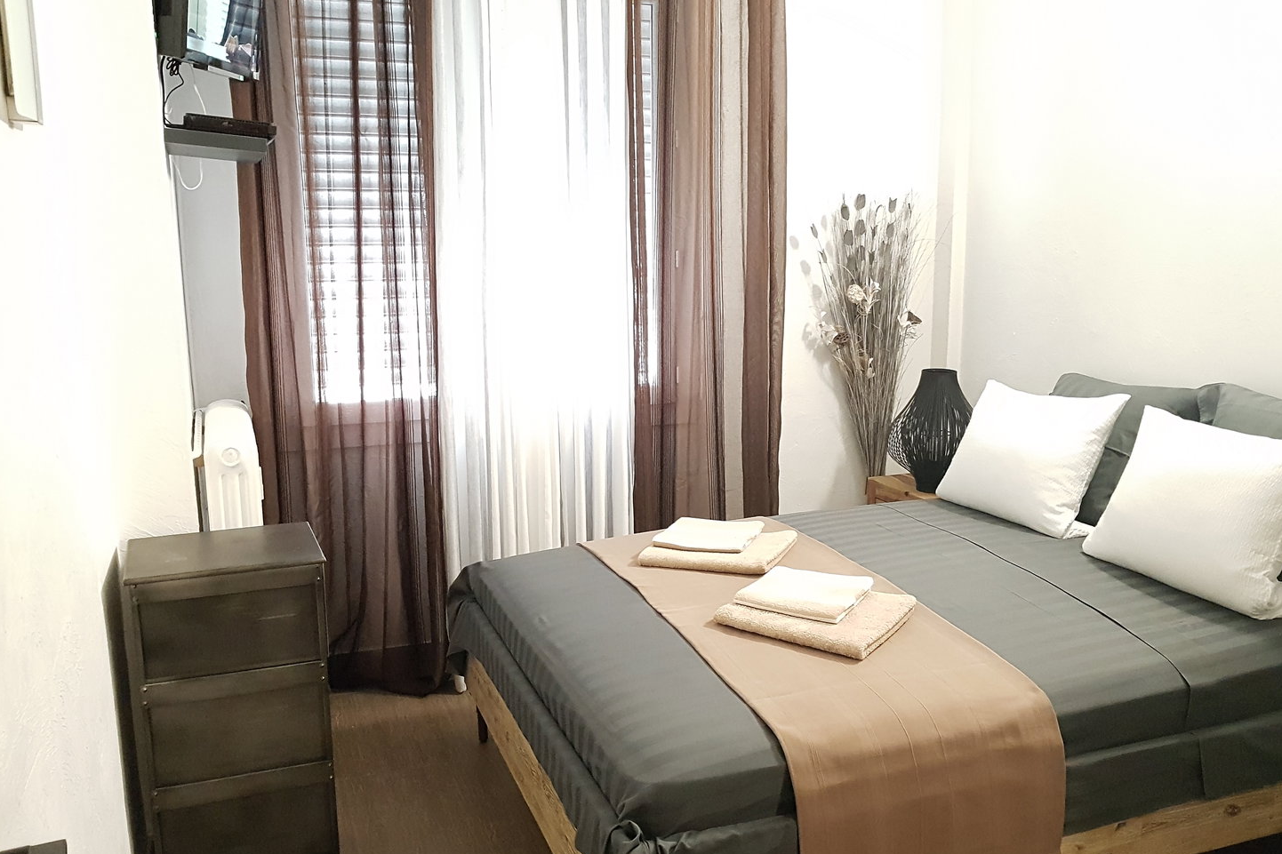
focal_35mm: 30
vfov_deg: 43.6
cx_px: 679
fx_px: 1068
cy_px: 440
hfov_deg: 61.9
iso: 1000
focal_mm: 4.2
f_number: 1.7
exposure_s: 1/25
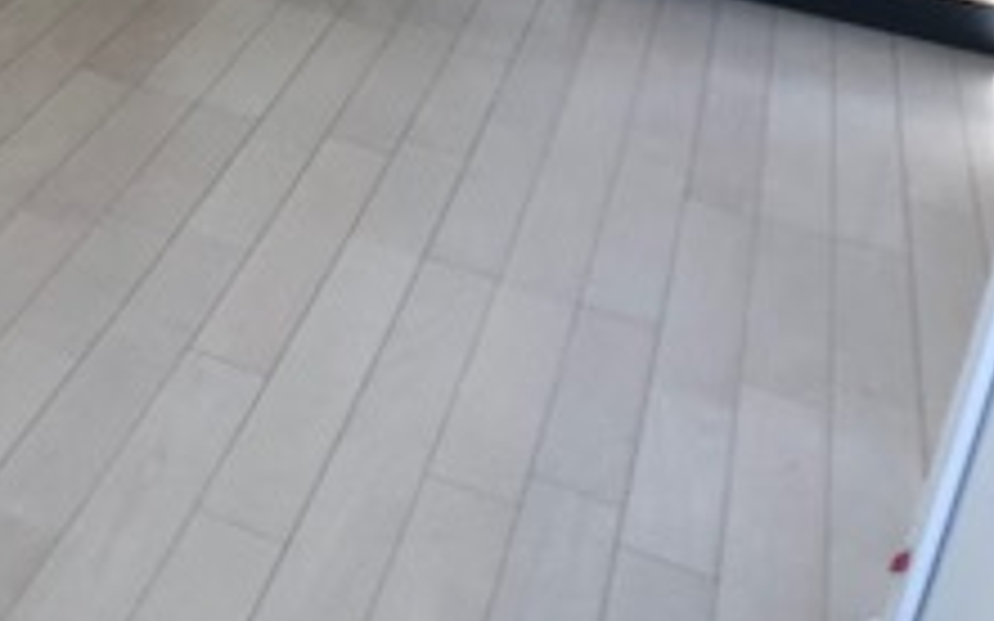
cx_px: -157
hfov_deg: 22.4
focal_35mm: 86
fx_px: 2329
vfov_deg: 14.3
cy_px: -266
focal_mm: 3.99
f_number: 1.8
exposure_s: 1/50
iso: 20
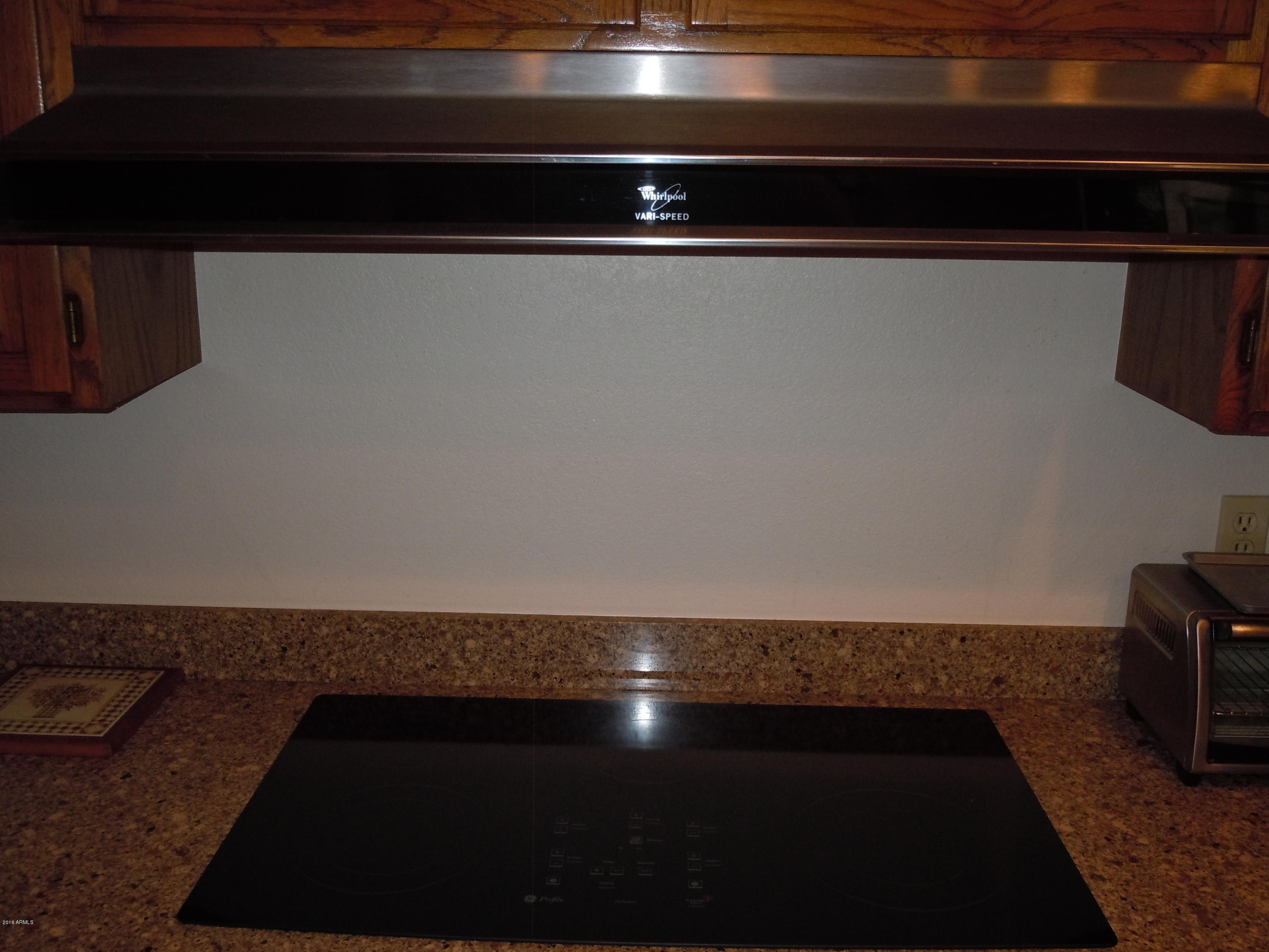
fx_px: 1210
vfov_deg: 42.9
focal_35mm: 33
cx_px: 634
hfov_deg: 55.4
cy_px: 476
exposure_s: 1/30
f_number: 4
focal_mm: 5.9
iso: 200
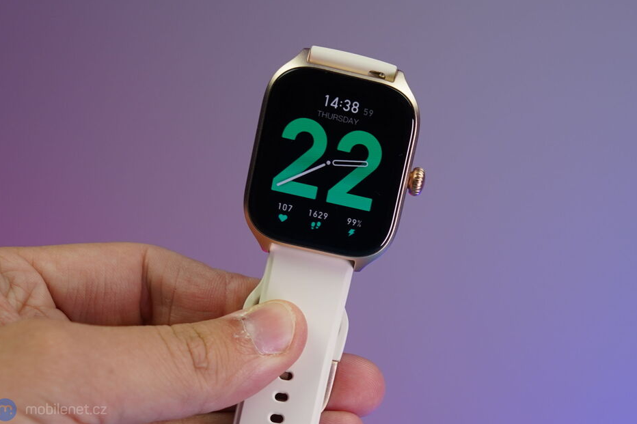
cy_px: 212
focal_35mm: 33
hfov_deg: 57.2
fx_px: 584
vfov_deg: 40.0
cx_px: 313
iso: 250
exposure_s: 1/100
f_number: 5.6
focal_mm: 32
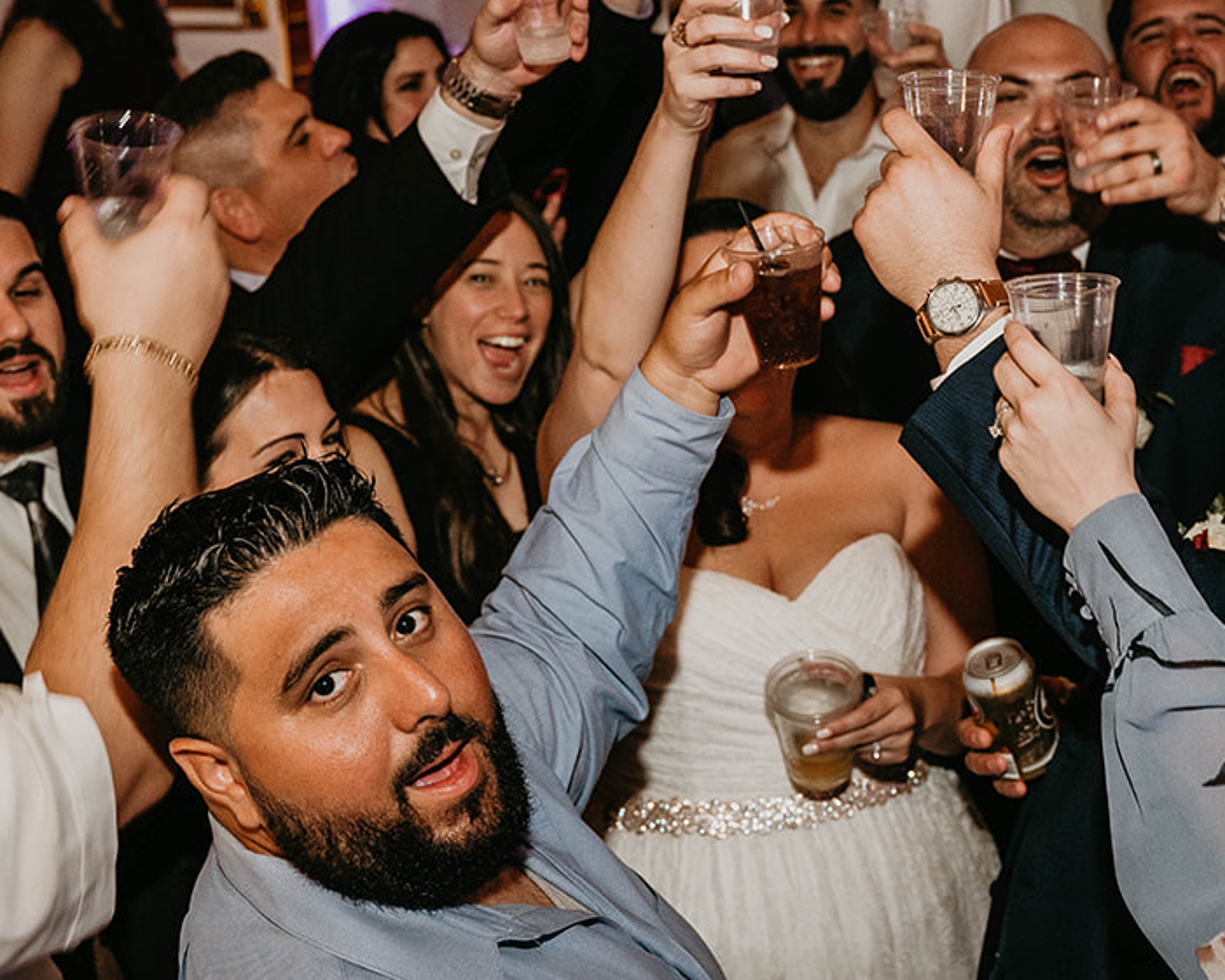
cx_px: 867
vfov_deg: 25.3
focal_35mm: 60
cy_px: 375
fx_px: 2176
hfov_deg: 31.1
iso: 800
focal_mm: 28
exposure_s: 1/80
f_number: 3.5
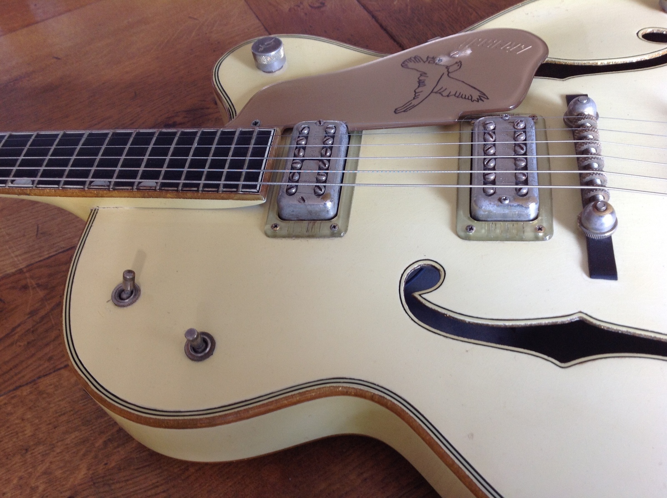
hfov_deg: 52.7
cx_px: 334
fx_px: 673
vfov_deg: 40.6
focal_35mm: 35
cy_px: 249
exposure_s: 1/20
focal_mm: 4.28
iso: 50
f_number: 2.4
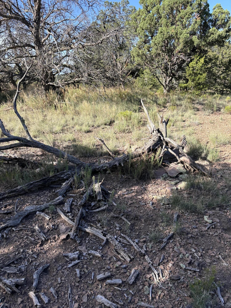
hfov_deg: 53.1
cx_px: 116
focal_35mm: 26
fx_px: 231
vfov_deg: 67.3
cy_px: 154
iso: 50
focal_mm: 5.96
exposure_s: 1/1178
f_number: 1.6
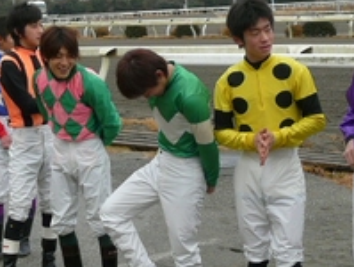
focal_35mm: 77
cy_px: 107
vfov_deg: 19.2
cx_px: 165
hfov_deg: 25.3
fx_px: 789
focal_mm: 4.6
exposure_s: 1/400
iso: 100
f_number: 2.8
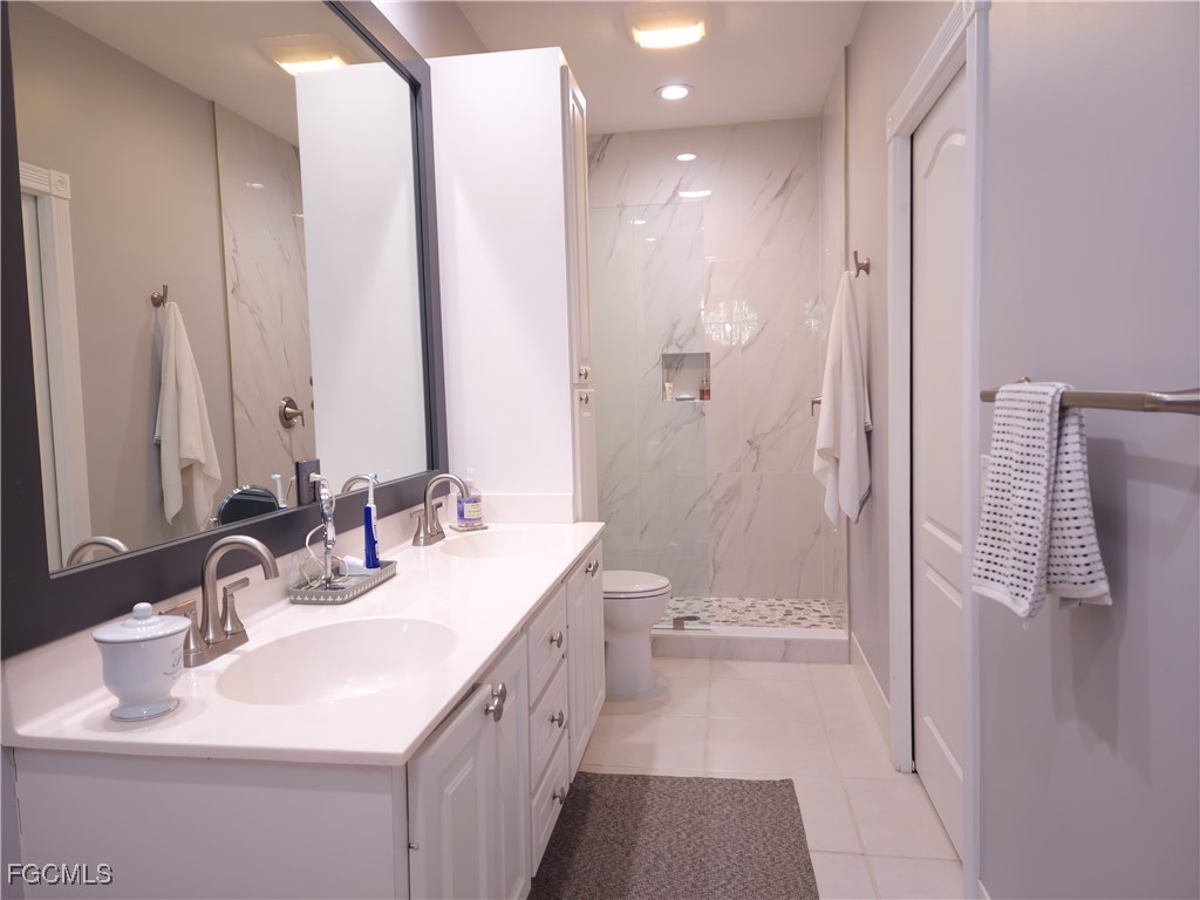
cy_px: 450
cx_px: 600
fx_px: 797
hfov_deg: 73.9
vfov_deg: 58.9
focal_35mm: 23
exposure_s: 1/45
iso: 80
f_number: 1.8
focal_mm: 6.4
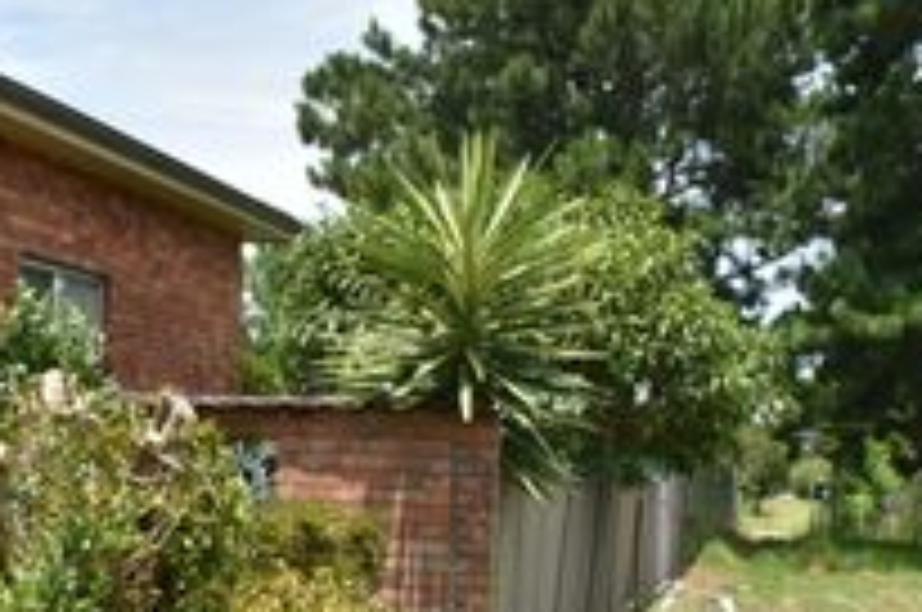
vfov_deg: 21.3
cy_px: 556
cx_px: 67
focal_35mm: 62
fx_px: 1585
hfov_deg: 30.8
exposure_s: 1/500
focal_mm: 18
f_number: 8
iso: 220
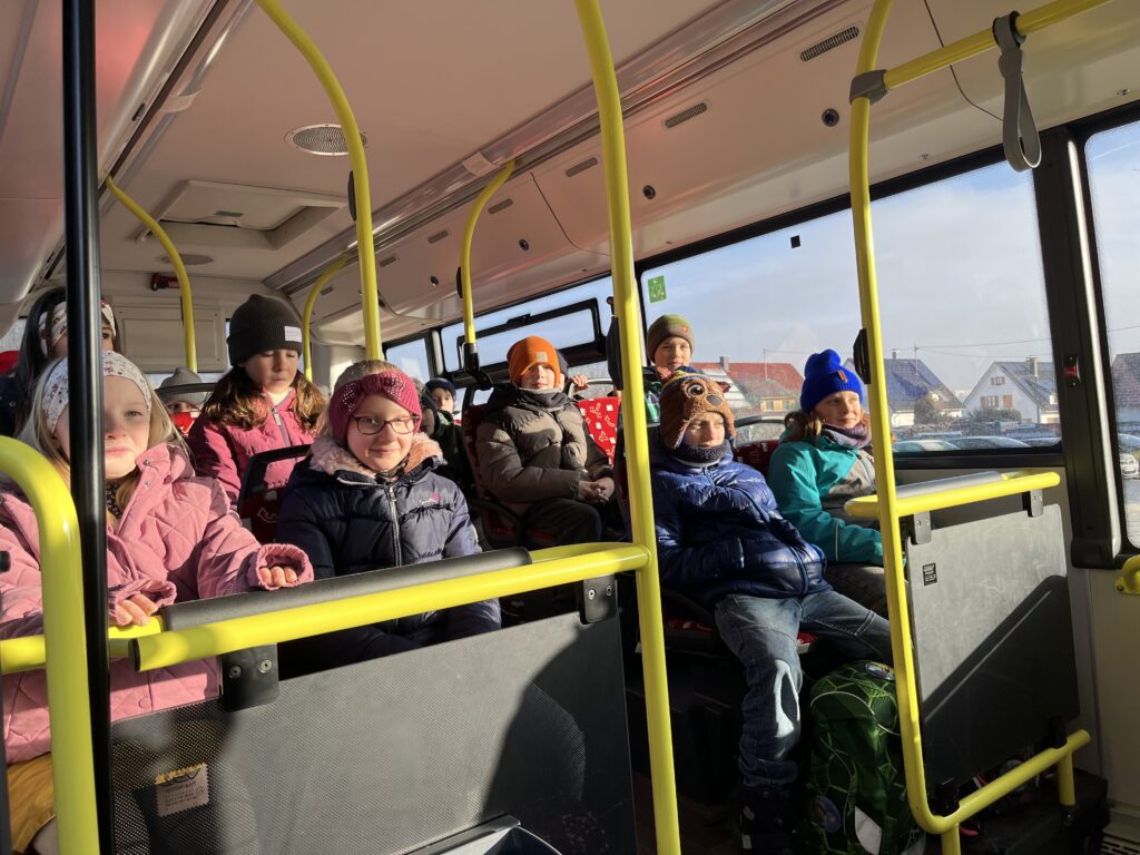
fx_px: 856
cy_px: 428
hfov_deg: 67.3
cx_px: 570
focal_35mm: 26
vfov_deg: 53.1
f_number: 1.6
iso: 50
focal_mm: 5.1
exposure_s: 1/508
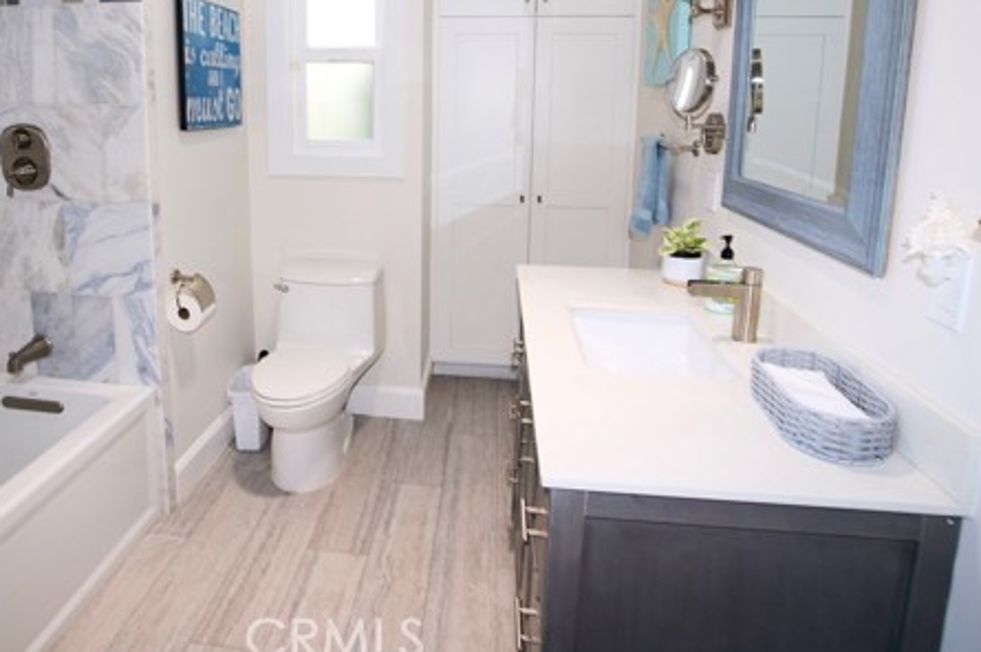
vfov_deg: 53.6
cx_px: 412
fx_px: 626
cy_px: 200
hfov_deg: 75.6
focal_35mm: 23
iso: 640
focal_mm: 16
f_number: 9
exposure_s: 1/10
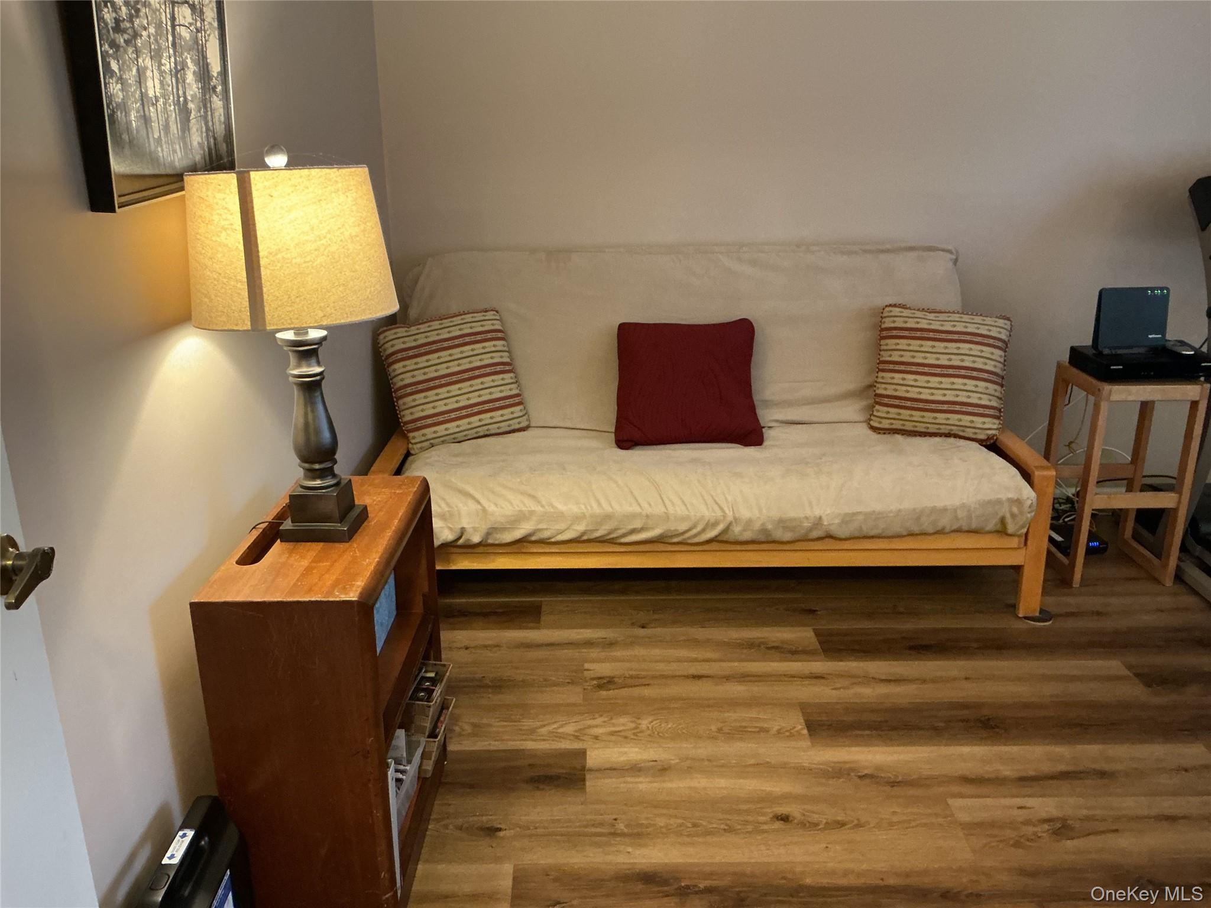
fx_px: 1015
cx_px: 606
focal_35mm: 29
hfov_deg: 61.7
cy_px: 454
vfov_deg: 48.2
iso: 250
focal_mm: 3
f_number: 1.8
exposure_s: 1/30
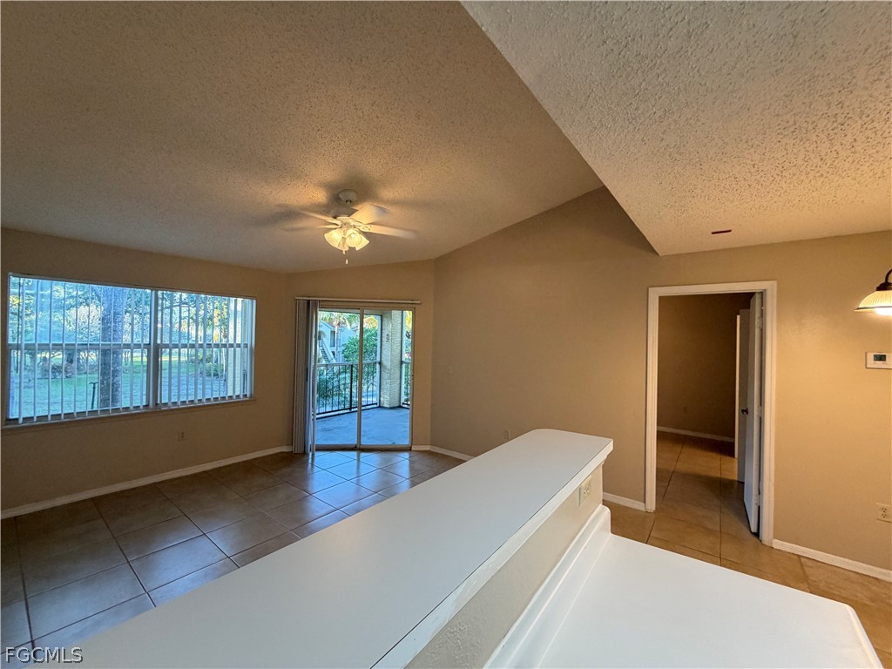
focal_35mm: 14
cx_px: 446
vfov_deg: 85.7
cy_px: 334
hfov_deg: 102.1
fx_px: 361
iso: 200
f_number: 2.2
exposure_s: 1/60
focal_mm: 2.22
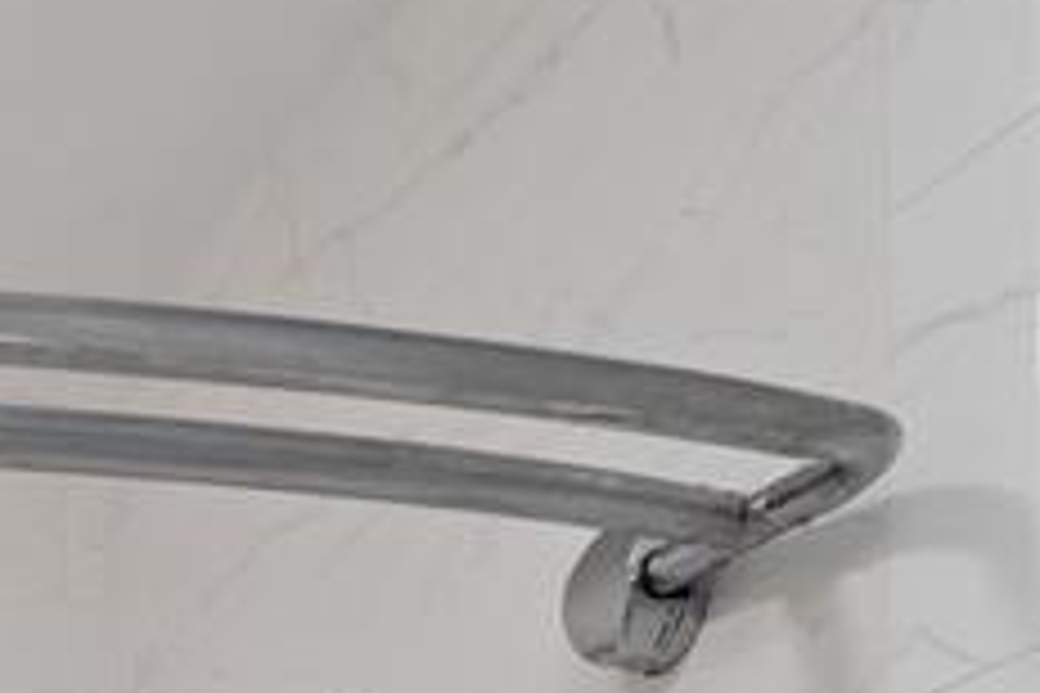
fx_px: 1791
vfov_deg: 15.7
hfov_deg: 21.3
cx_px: -833
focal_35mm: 62
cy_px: 1503
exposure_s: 1/15
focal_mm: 14
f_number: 7.1
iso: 800
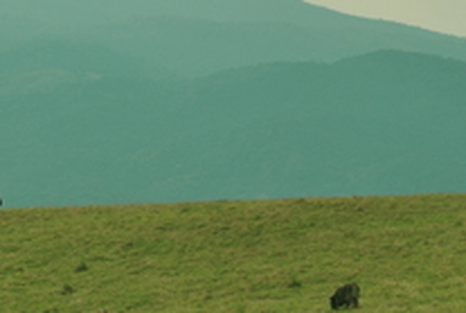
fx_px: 3302
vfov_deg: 5.4
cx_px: -27
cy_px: 41
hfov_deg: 8.0
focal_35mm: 255
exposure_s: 1/250
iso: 100
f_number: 8
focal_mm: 55
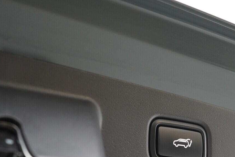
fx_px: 398
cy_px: 129
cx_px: 180
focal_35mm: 61
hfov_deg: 32.2
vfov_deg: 21.9
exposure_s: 1/320
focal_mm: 24
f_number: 3.2
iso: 1600
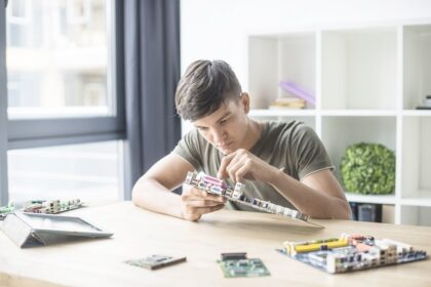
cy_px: 144
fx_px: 599
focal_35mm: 50
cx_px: 216
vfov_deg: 27.0
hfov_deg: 39.6
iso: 320
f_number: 2.5
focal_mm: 50
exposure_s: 1/100
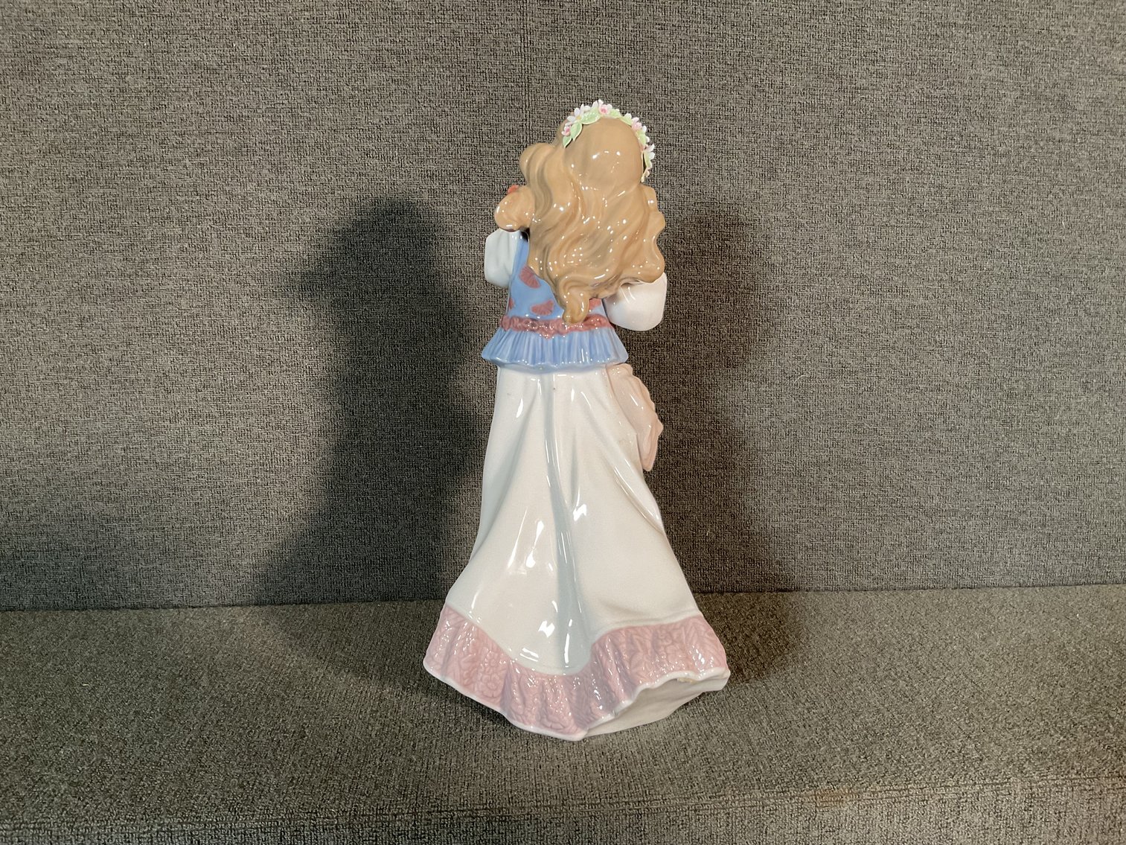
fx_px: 943
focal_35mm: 29
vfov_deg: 48.2
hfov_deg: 61.7
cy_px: 422
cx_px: 563
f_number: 1.8
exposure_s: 1/60
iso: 125
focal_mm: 3
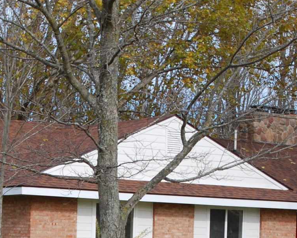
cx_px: 108
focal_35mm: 137
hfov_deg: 14.0
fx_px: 1205
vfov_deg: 10.9
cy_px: 329
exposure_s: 1/250
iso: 180
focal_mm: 24
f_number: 5.6
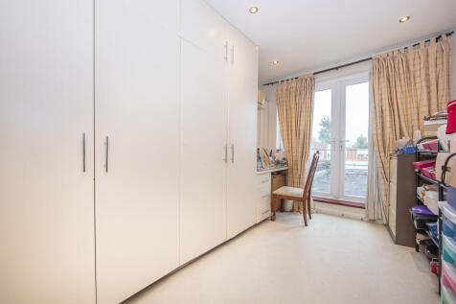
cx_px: 228
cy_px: 152
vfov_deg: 81.2
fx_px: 177
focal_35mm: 14
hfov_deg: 104.3
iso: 500
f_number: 6.3
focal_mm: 14
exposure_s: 1/40
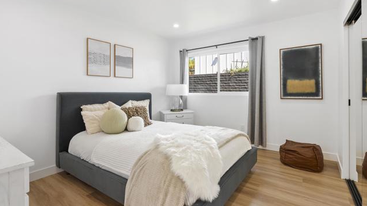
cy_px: 89
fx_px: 165
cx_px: 184
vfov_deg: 63.6
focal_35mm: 17
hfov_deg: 95.9
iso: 500
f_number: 8
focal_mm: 16
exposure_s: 1/13
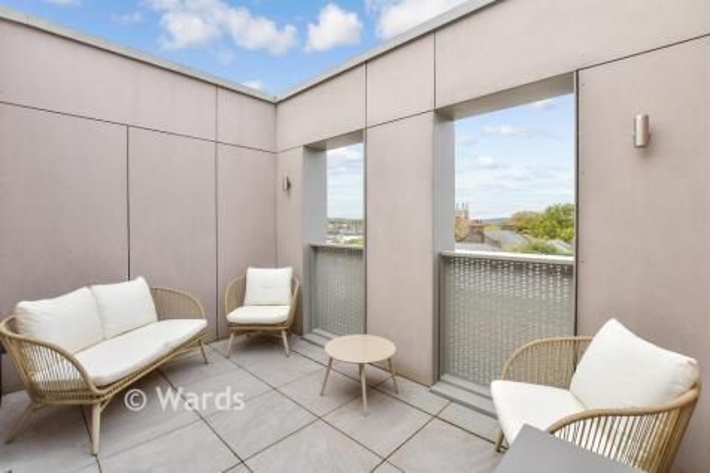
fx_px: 296
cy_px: 236
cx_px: 355
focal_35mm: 15
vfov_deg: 77.3
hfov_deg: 100.4
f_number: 8
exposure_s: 1/200
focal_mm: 10
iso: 320
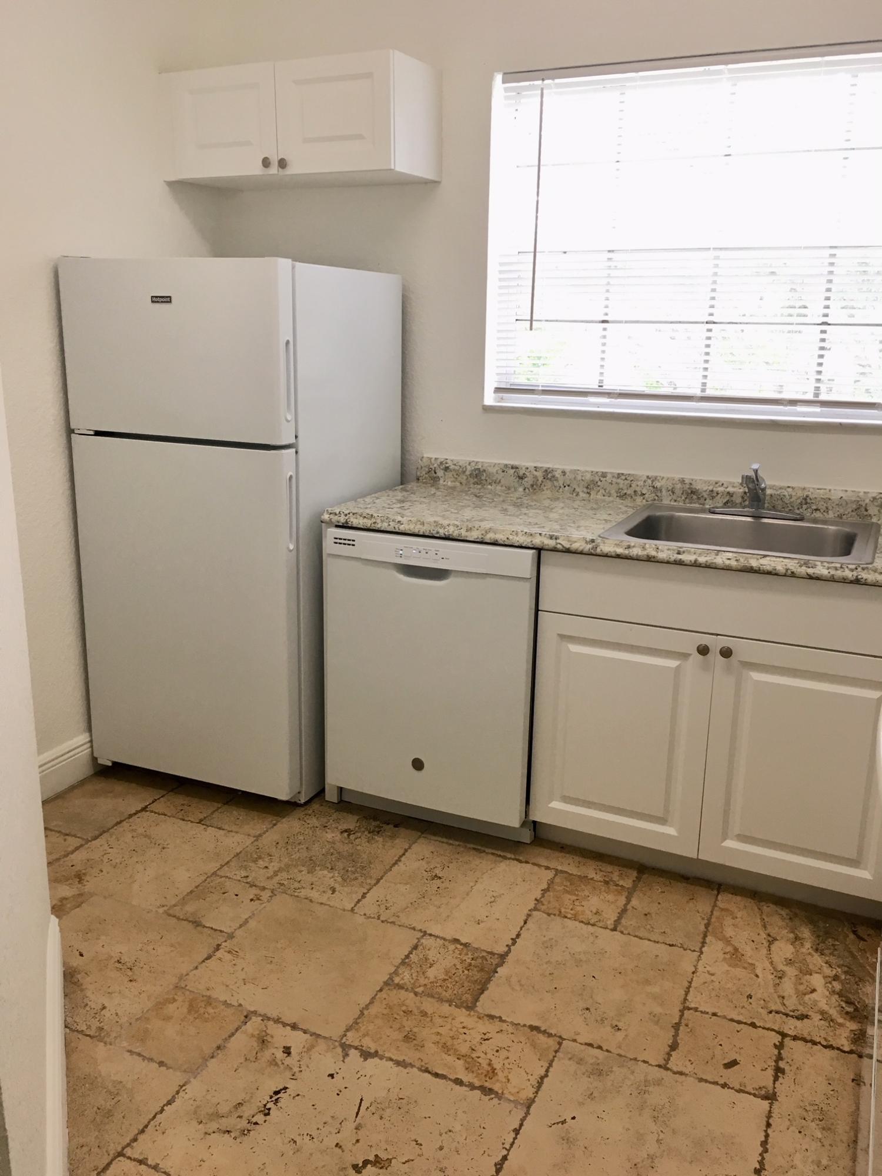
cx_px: 441
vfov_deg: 61.7
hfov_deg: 48.2
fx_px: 985
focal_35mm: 29
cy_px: 588
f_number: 2.2
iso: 32
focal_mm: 4.15
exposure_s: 1/30
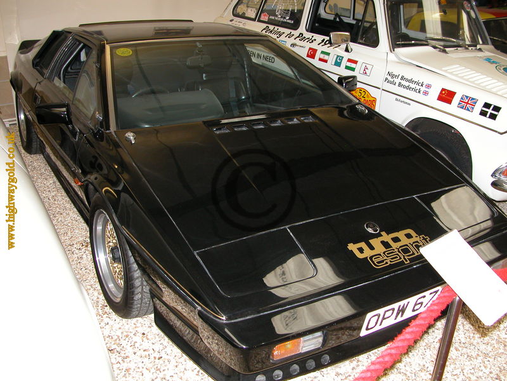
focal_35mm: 35
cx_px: 254
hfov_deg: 52.6
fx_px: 513
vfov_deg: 40.7
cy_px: 190
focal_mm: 8.9
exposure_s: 1/60
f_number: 2.8
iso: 200
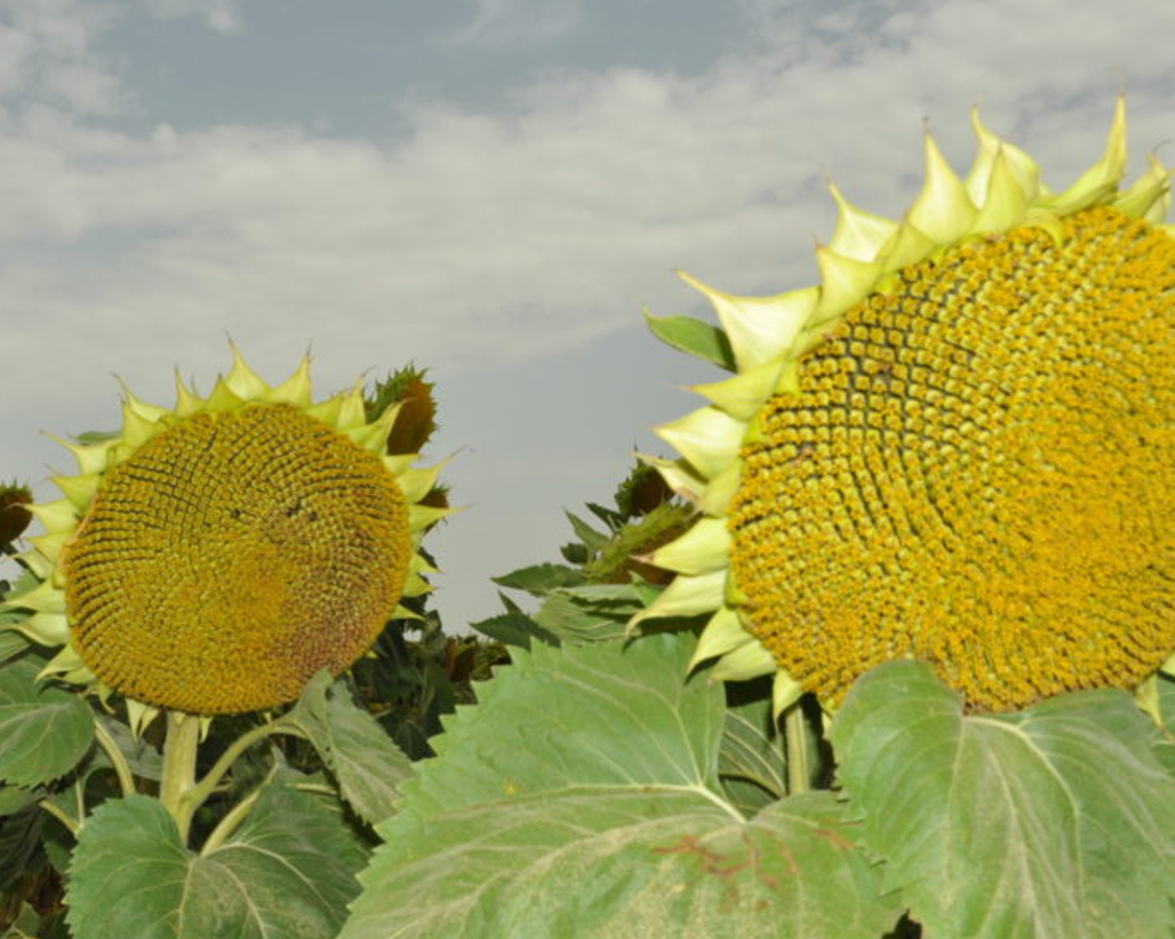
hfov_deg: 43.4
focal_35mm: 42
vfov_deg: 35.6
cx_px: 418
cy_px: 509
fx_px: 1460
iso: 200
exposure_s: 1/200
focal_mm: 20
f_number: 16
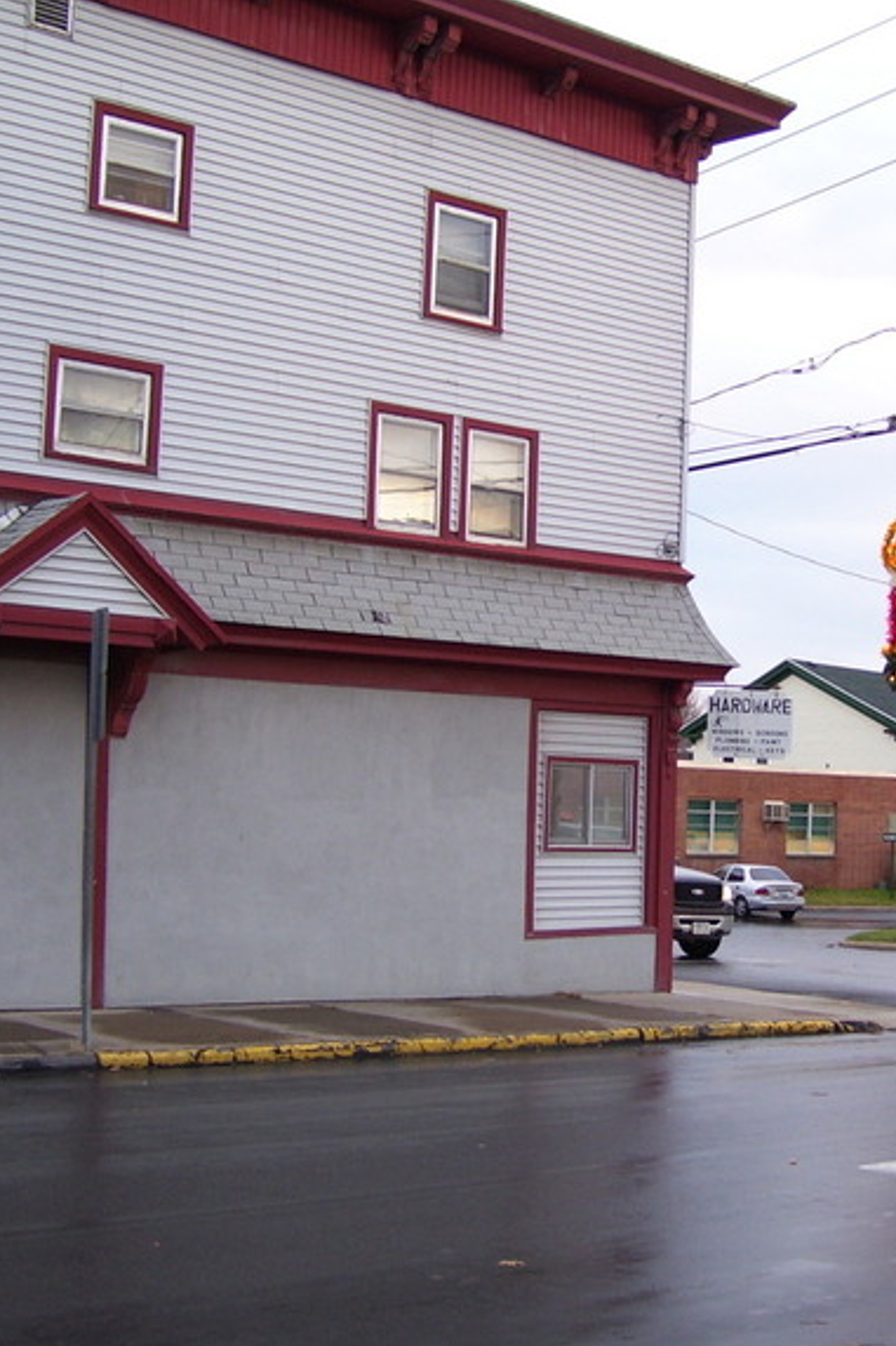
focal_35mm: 52
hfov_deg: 25.8
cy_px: 680
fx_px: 1942
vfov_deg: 38.2
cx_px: 636
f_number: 2.7
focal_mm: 6
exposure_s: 1/30
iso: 80
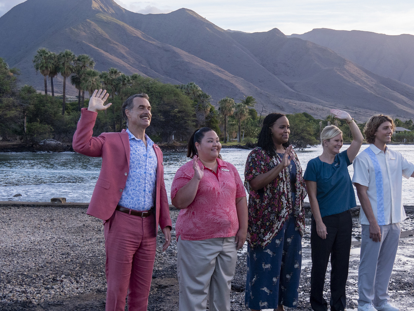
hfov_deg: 33.1
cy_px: 172
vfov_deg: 25.2
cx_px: 249
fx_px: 694
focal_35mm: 58
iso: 800
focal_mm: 21
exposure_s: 1/400
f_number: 4.5
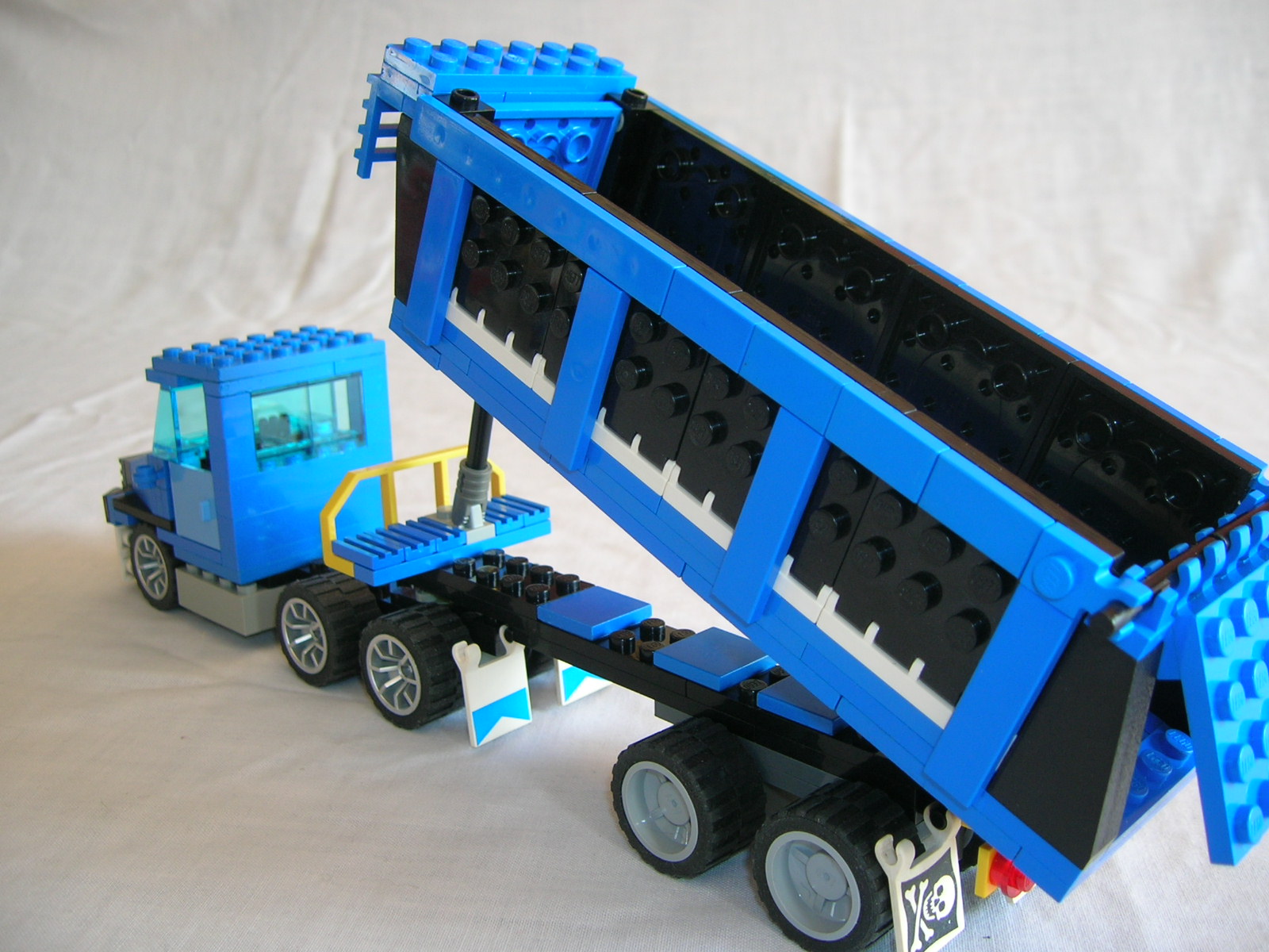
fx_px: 1246
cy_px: 476
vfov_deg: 41.8
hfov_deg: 54.0
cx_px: 634
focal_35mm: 34
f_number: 2.9
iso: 50
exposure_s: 1/37.4
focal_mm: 5.7
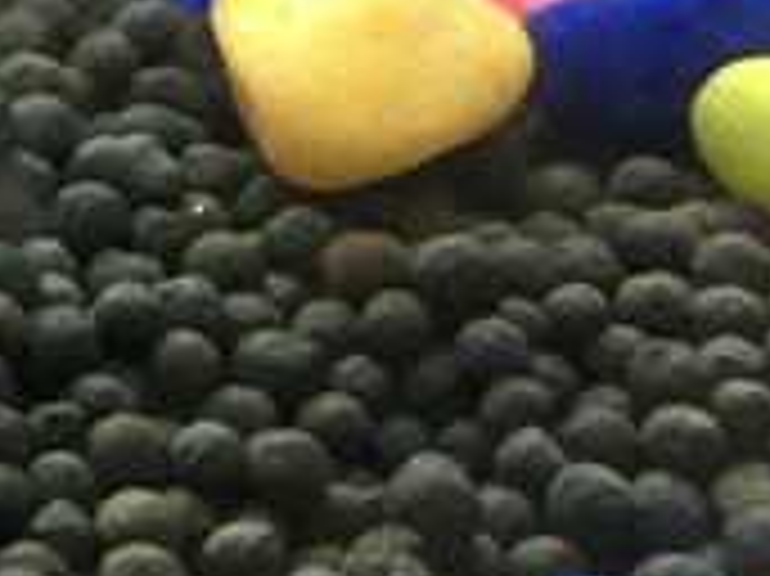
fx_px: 2267
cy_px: 108
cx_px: -284
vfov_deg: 14.4
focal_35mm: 102
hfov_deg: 17.8
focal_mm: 4.15
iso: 100
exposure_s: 1/10
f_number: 2.2
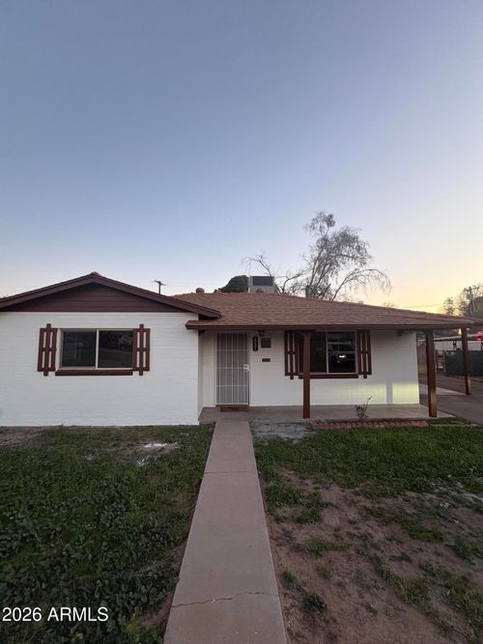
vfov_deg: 102.1
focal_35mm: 14
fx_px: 261
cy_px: 322
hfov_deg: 85.7
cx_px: 242
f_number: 2.2
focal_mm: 2.22
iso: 160
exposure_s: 1/99
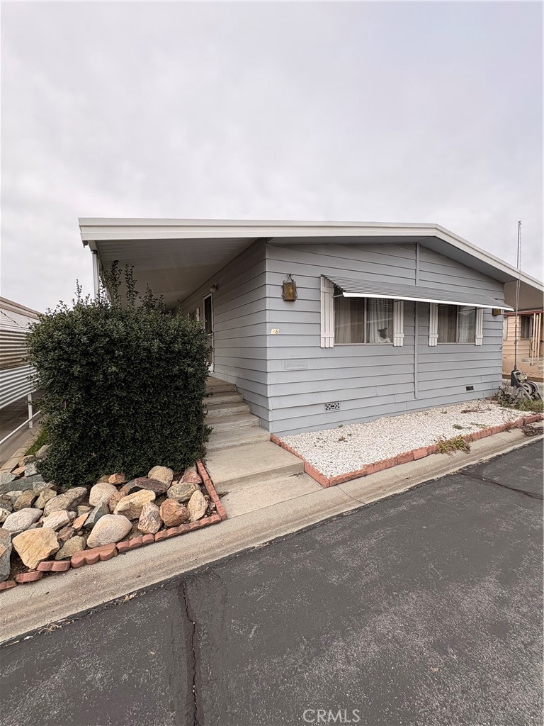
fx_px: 293
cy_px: 363
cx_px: 272
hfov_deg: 85.7
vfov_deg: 102.1
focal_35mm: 14
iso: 50
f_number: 2.2
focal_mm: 2.22
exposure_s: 1/980
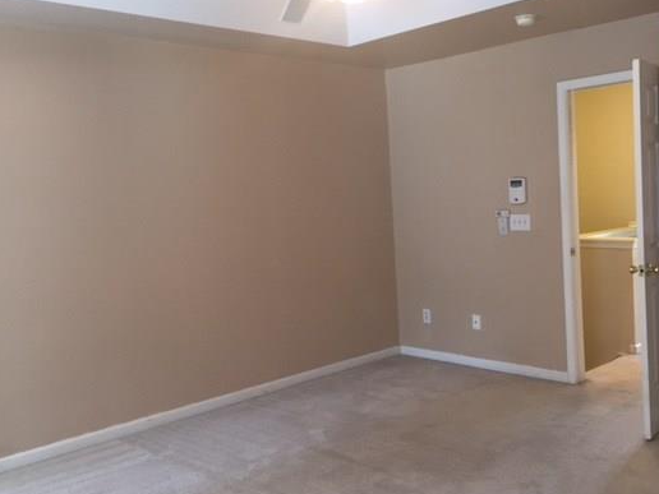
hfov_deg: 51.1
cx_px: 383
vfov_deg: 39.7
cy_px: 237
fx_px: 685
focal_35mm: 36
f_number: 2.2
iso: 100
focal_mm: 4.15
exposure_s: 1/30
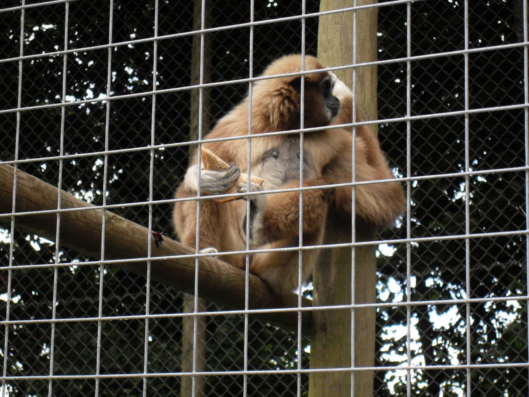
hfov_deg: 17.7
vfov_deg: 13.3
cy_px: 198
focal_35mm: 111
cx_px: 264
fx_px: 1696
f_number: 5.2
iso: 100
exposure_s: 1/90
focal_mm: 18.1
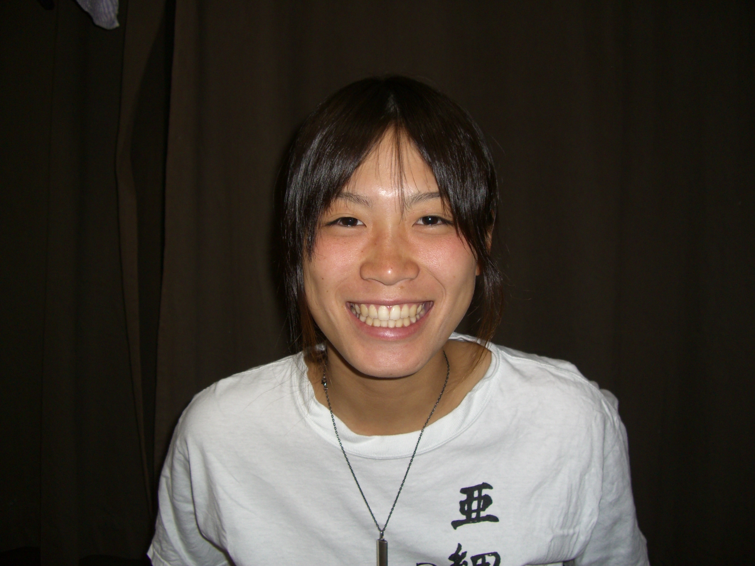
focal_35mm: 38
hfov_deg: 49.0
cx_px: 378
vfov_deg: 37.7
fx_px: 829
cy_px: 283
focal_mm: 7.9
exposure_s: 1/60
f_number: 2.8
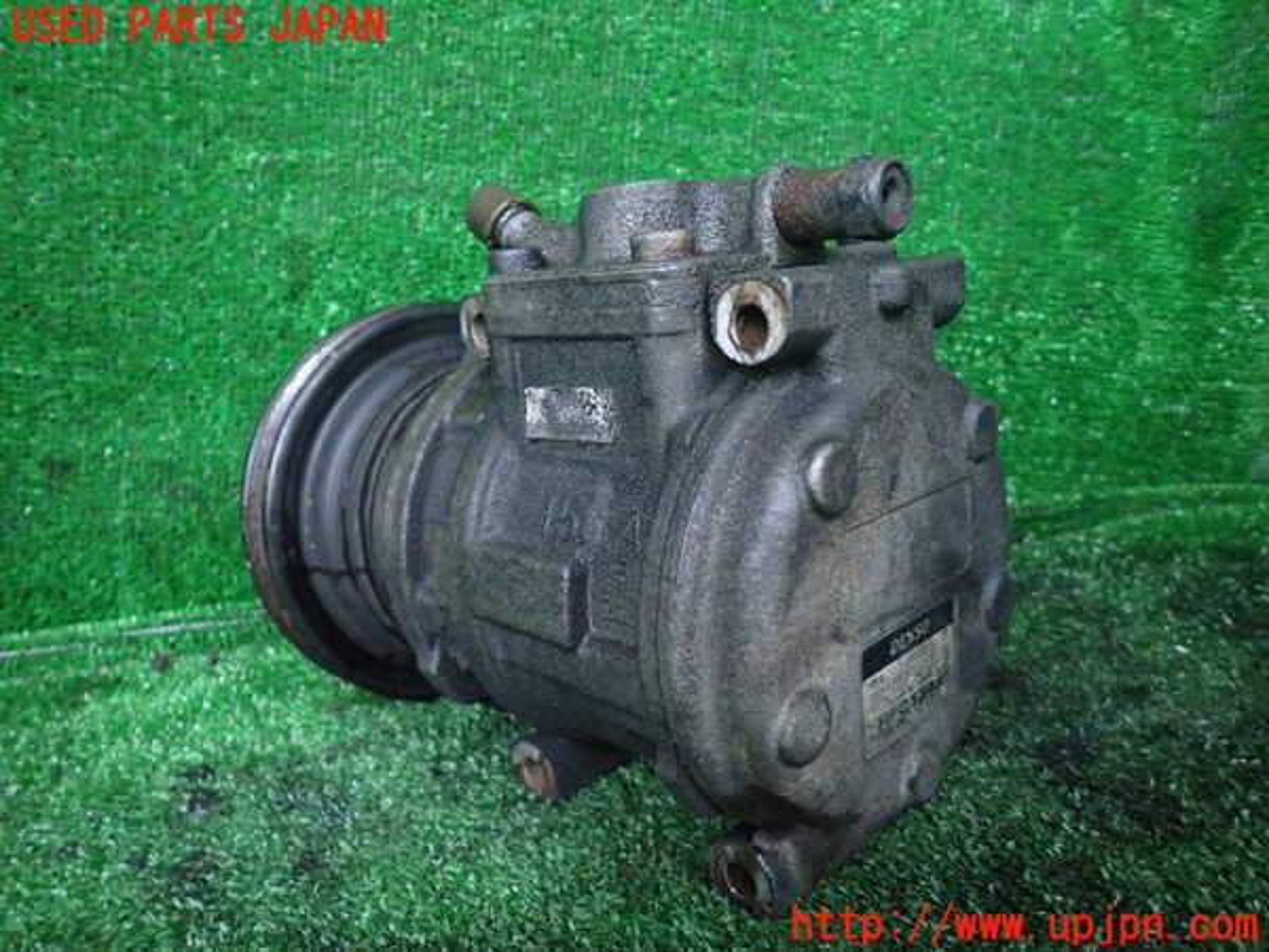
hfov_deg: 69.4
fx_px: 916
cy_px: 476
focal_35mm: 25
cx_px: 634
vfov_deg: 54.9
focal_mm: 4.5
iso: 800
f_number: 2
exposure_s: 1/25
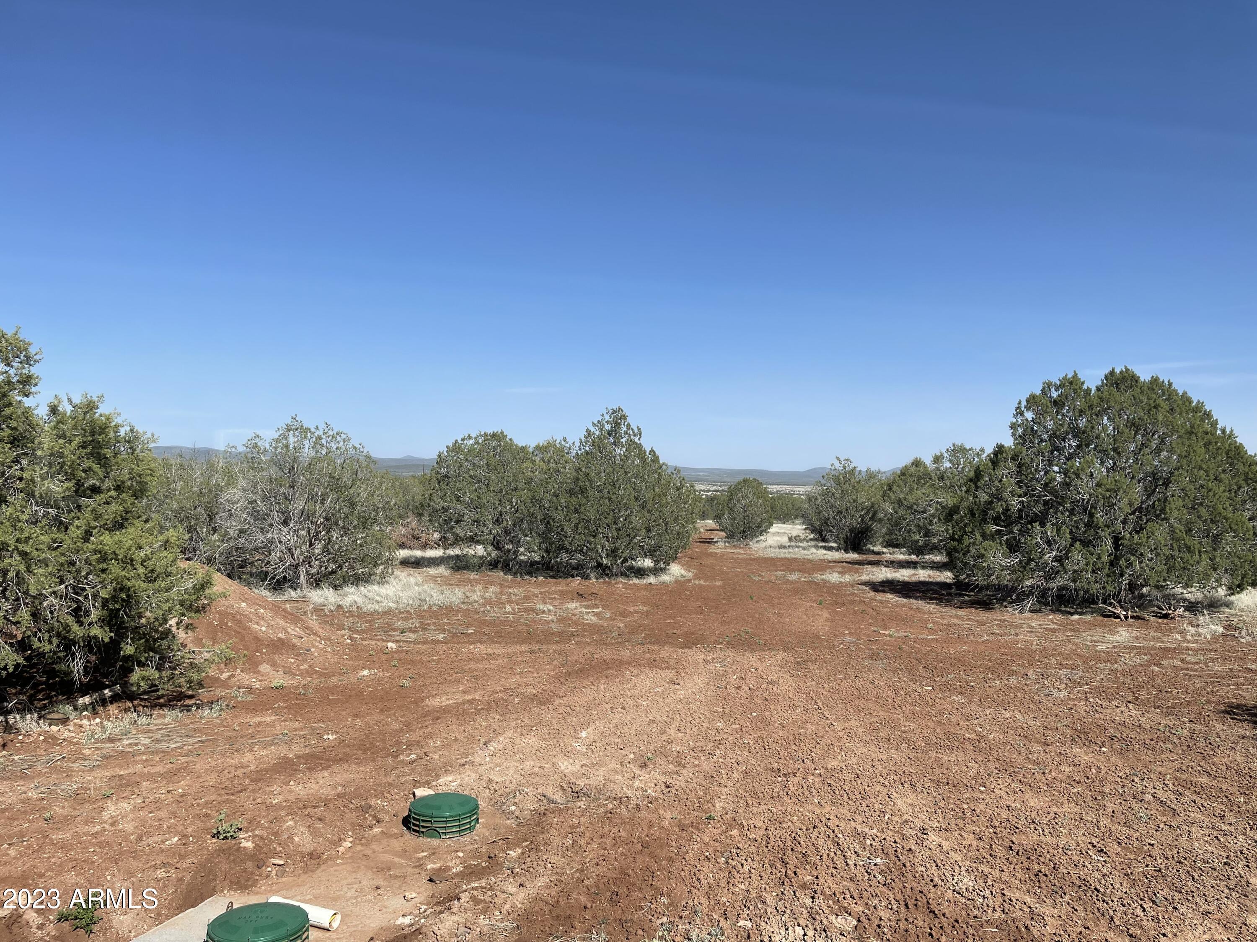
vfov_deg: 53.1
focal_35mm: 26
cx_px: 628
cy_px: 471
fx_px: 944
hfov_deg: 67.3
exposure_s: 1/2212
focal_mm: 4.2
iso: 32
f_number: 1.6
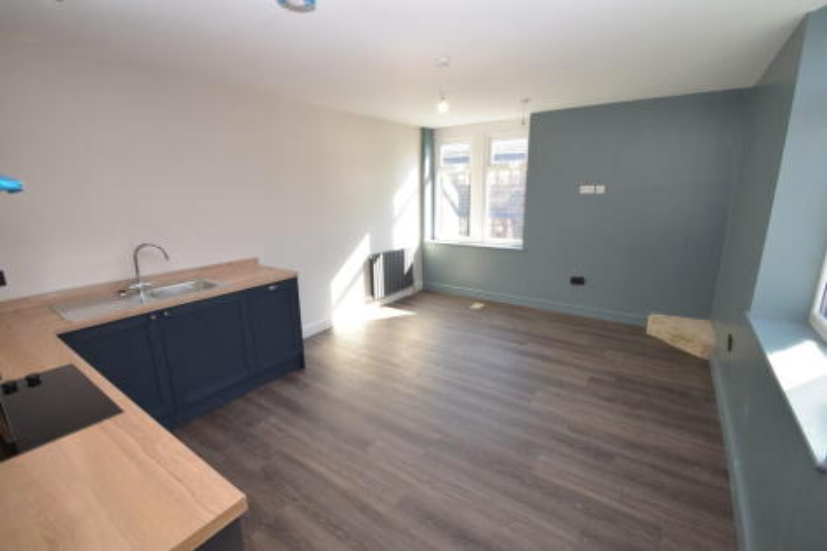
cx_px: 414
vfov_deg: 77.3
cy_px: 276
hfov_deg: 100.4
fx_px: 344
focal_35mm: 15
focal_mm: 10
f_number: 6.3
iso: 800
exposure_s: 1/200
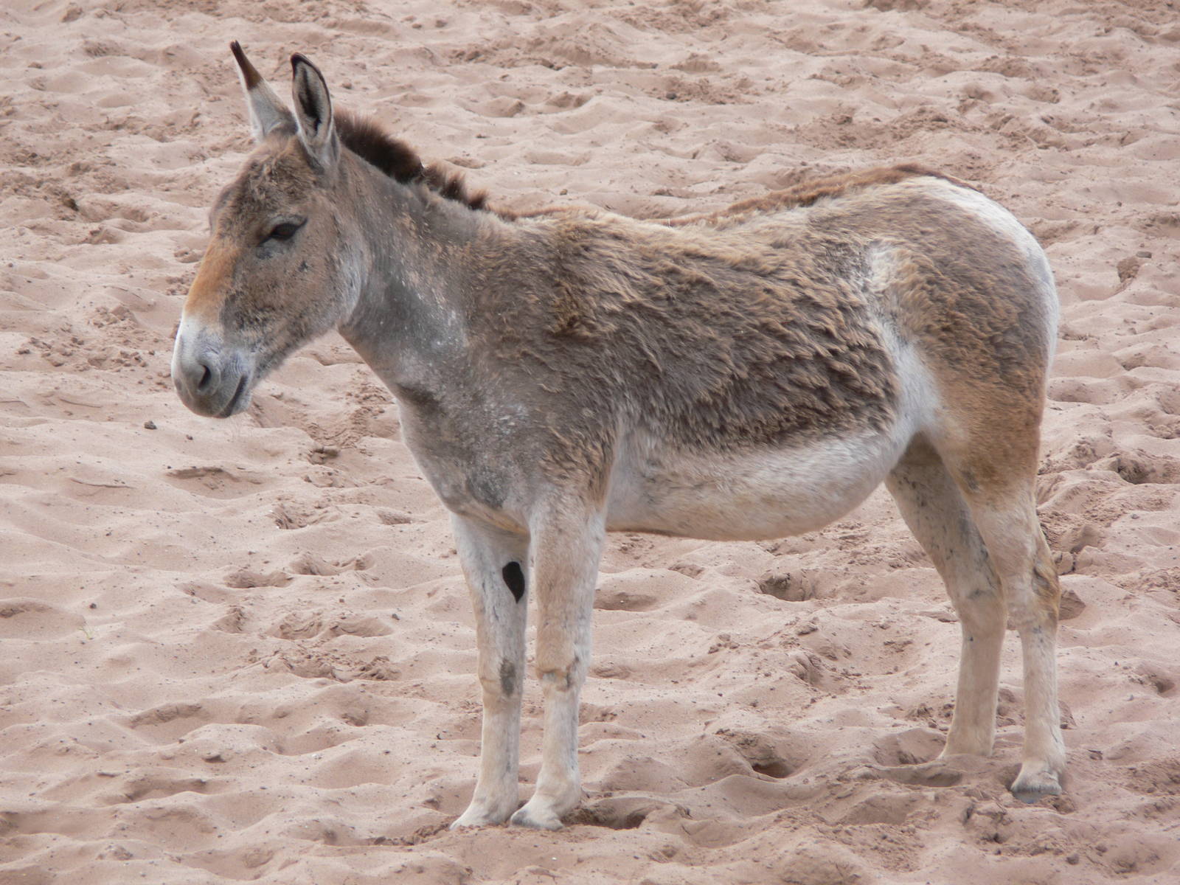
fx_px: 14317
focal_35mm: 420
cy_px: 442
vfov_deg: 3.5
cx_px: 590
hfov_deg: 4.7
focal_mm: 88.8
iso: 80
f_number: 5
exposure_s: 1/100
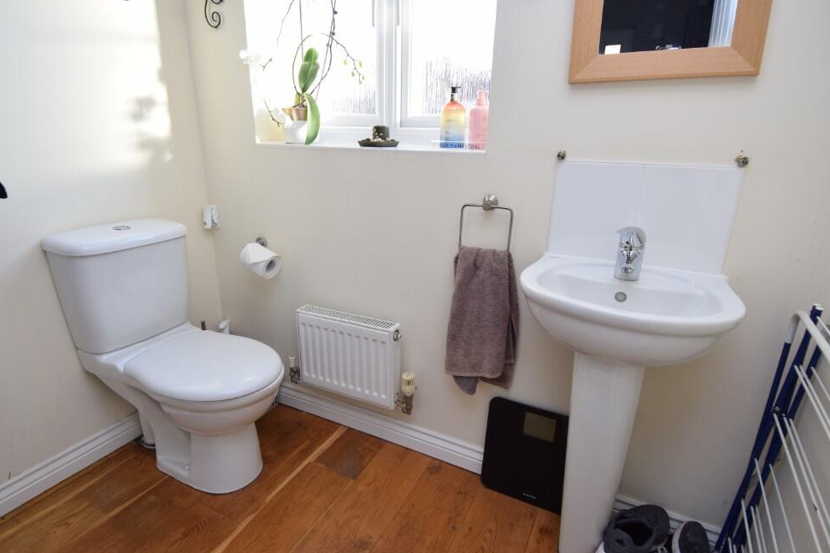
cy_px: 279
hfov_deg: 86.9
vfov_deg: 64.5
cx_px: 401
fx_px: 438
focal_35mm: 19
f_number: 4.5
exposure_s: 1/80
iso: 400
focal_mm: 12
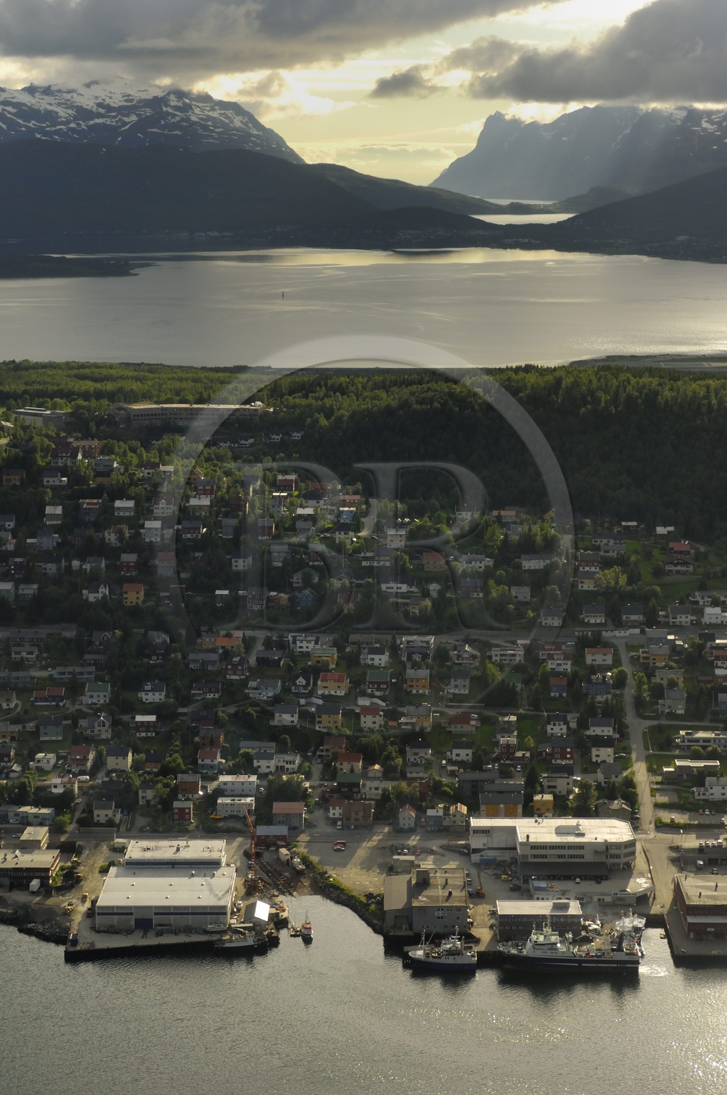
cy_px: 548
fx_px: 2279
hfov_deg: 18.1
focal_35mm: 75
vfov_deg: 27.0
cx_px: 364
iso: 100
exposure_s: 1/1250
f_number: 4
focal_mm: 50
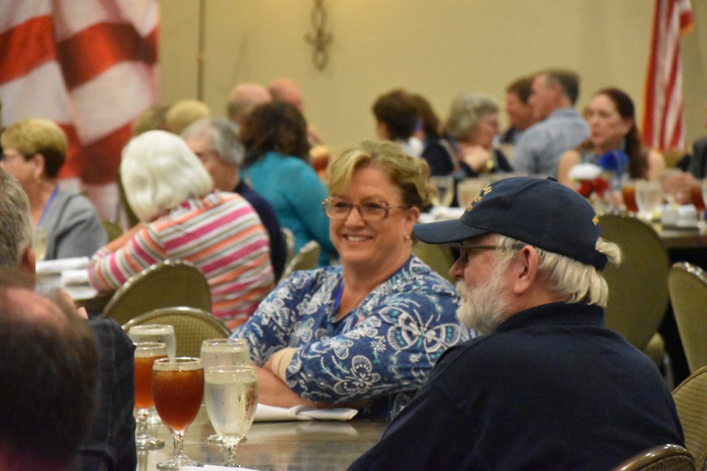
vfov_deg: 8.7
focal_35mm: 158
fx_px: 3093
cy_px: 236
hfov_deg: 13.0
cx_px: 354
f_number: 5.6
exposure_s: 1/125
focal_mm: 105
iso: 12800
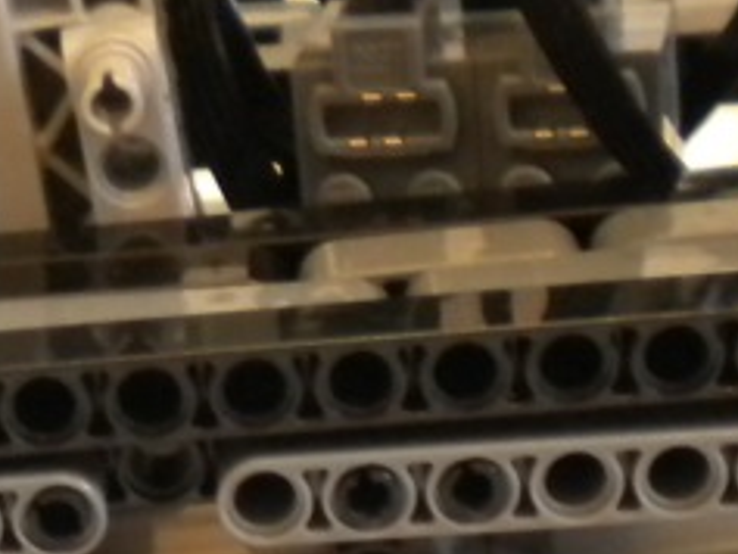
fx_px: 3221
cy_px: 660
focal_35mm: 151
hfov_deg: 13.0
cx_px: 184
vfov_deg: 9.7
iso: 400
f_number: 3.1
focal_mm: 6.3
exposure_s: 1/15.8
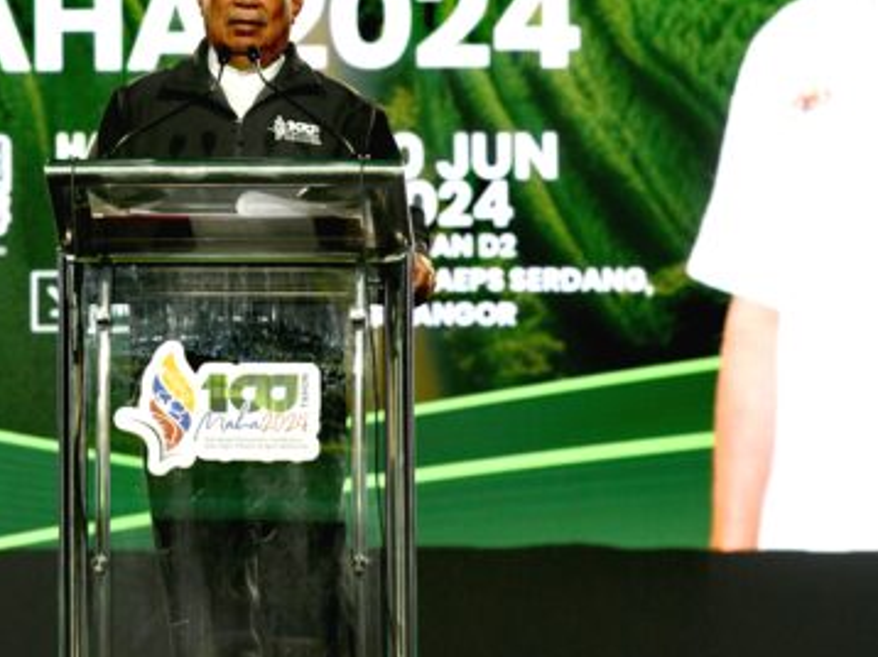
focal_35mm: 413
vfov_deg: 3.6
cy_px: 37
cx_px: 150
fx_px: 10468
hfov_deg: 4.8
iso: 3200
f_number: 7.1
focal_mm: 200
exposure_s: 1/200
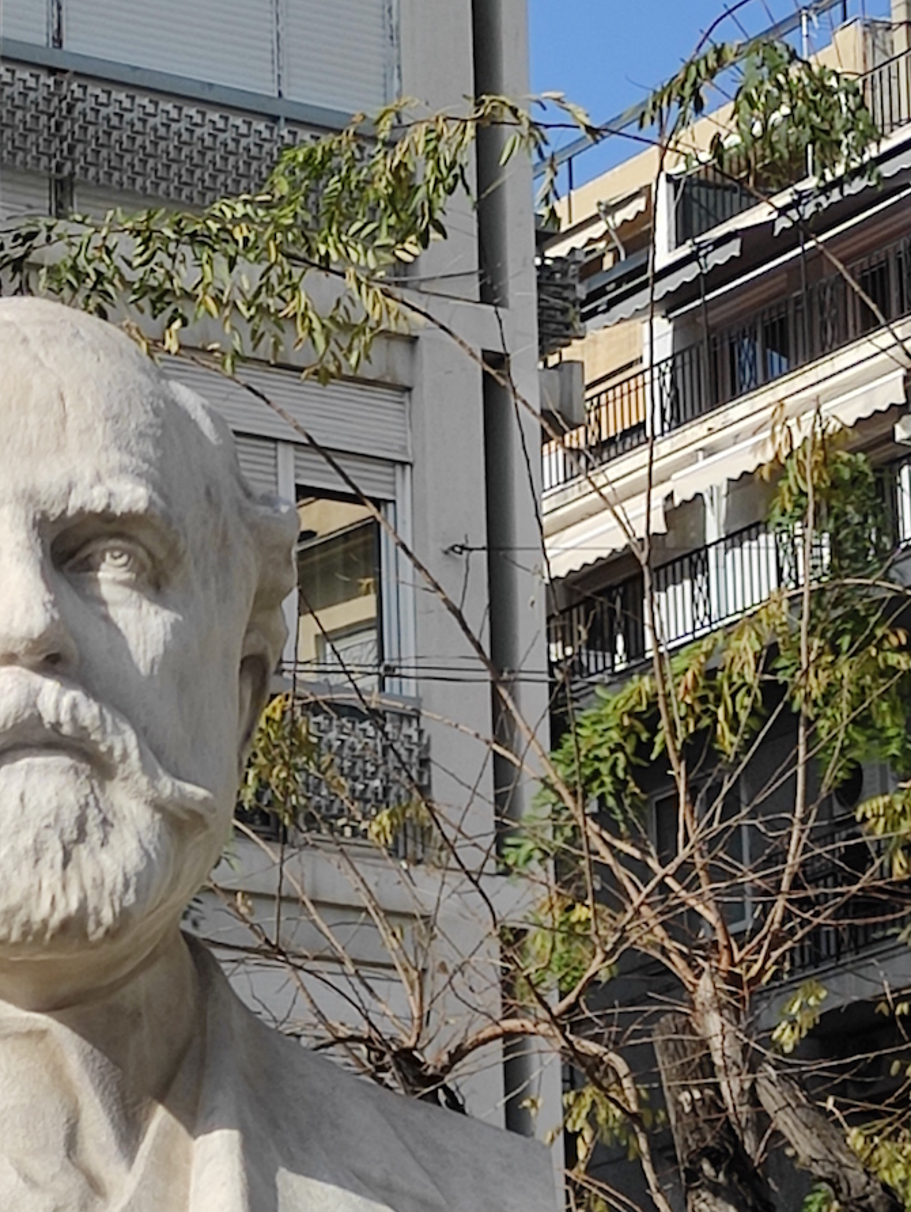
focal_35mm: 54
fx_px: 1893
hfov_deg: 26.2
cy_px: 1122
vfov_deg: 33.4
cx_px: 89
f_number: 1.89
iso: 100
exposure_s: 1/1836
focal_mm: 5.43
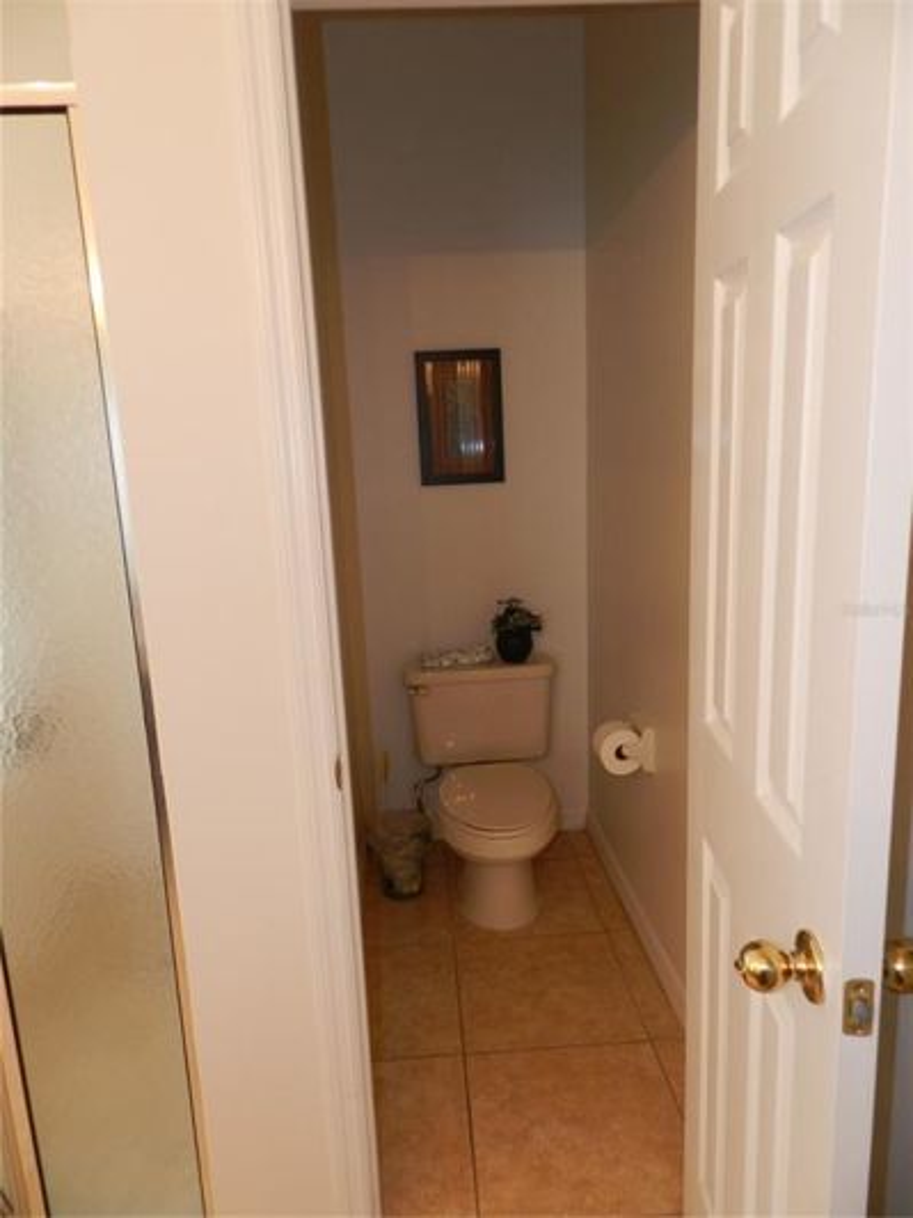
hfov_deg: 58.9
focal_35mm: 23
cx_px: 456
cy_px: 609
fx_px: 809
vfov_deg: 73.9
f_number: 3.4
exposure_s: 1/30
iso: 180
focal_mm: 4
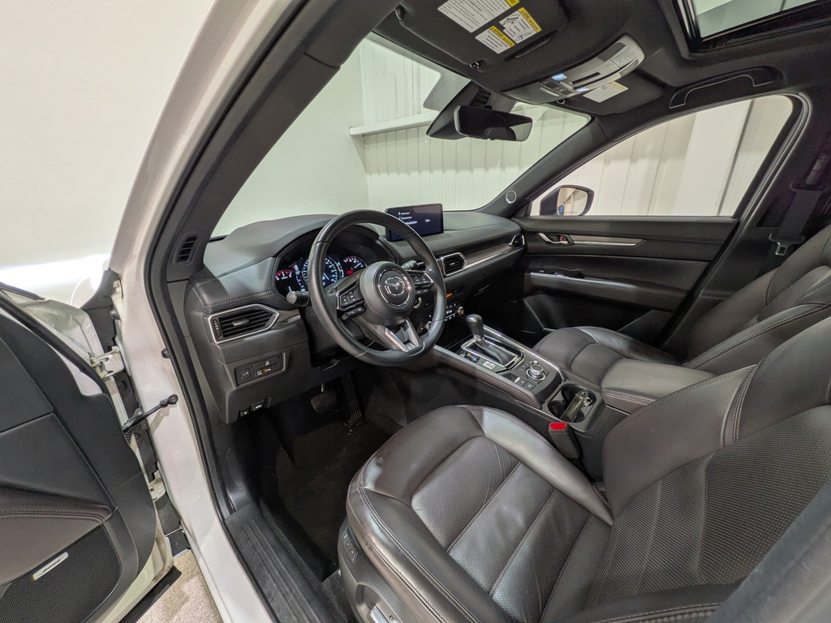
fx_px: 336
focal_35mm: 14
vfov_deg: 85.7
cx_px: 416
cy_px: 312
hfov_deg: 102.1
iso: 62
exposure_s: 1/50
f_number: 2.2
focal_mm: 1.83
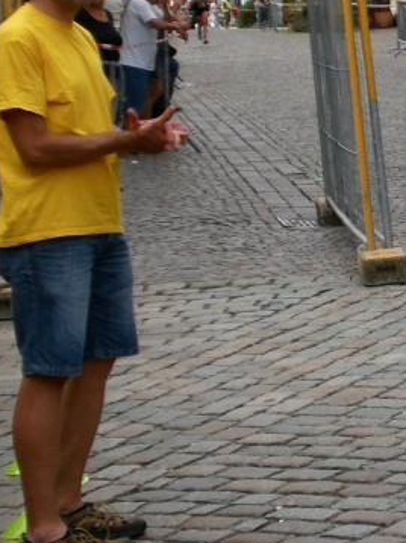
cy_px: 127
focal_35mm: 146
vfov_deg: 13.5
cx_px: 665
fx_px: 2286
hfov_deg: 9.8
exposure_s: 1/200
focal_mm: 8.44
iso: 50
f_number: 3.6
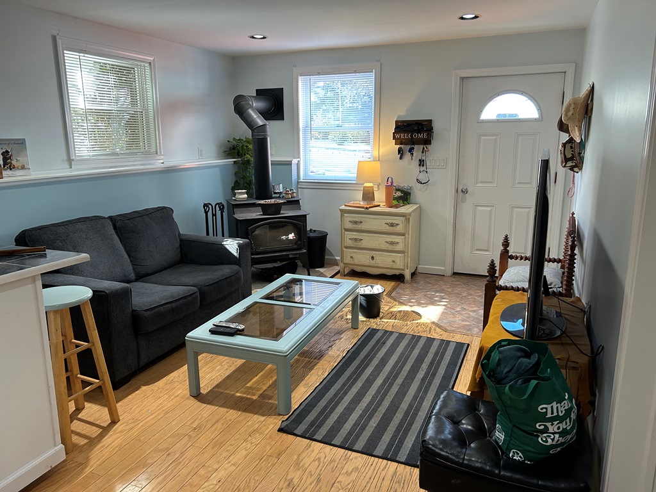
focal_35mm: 26
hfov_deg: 67.3
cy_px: 246
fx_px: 493
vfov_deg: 53.1
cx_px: 328
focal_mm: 5.7
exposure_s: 1/120
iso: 125
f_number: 1.5
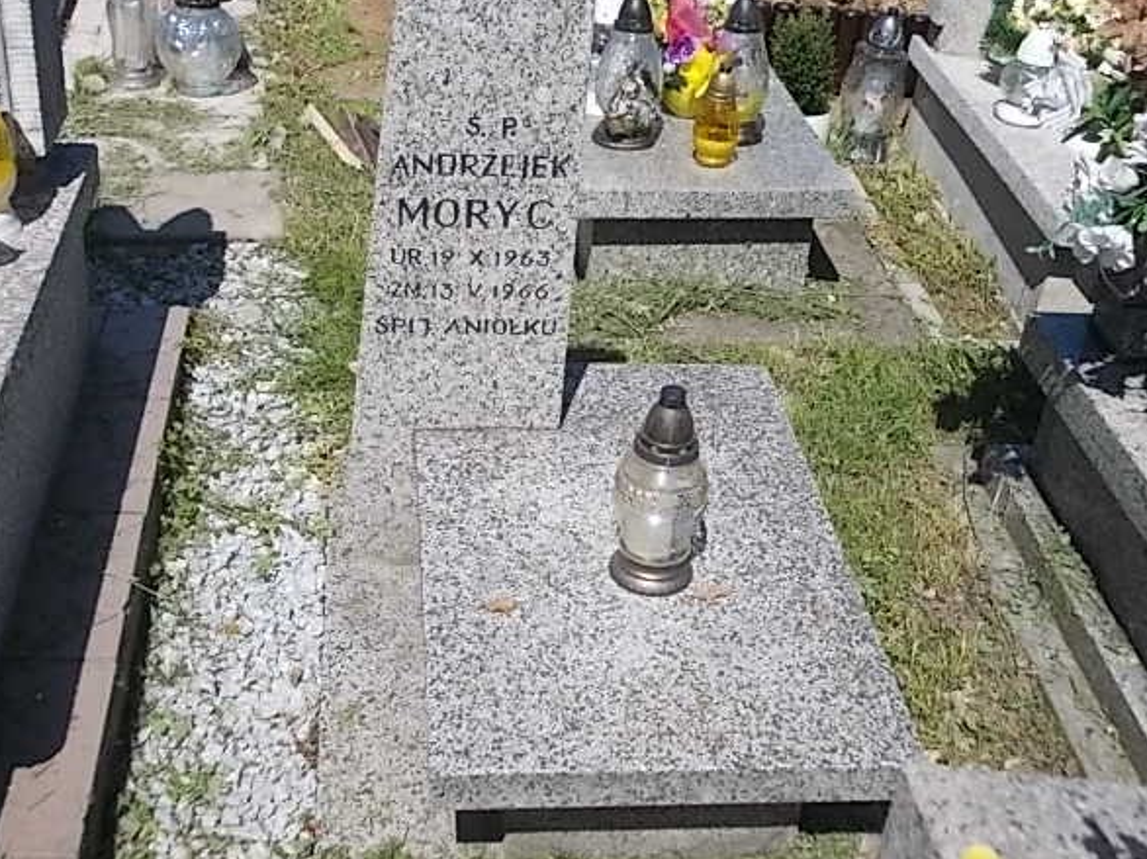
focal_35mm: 47
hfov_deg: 40.4
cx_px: 552
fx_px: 1557
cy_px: 395
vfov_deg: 30.8
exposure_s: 1/250
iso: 80
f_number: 6.5
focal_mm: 6.1
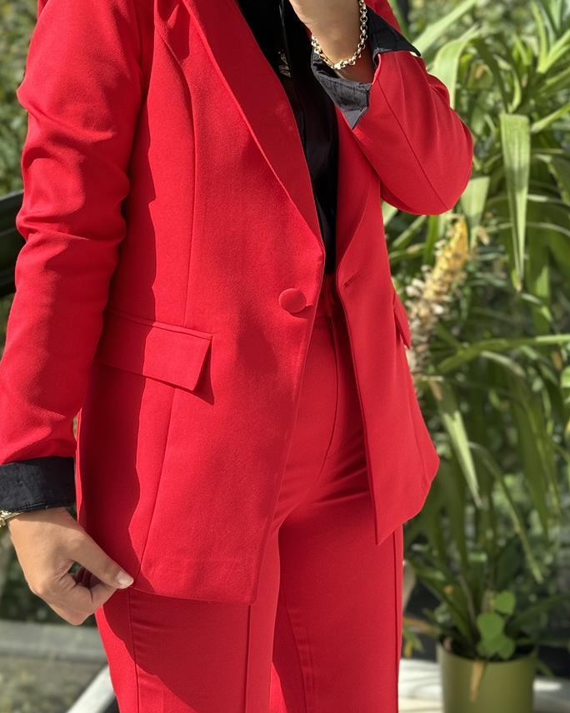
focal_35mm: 73
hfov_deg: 21.0
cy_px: 164
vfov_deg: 25.7
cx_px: 277
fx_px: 1540
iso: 64
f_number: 1.78
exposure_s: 1/294
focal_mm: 6.76
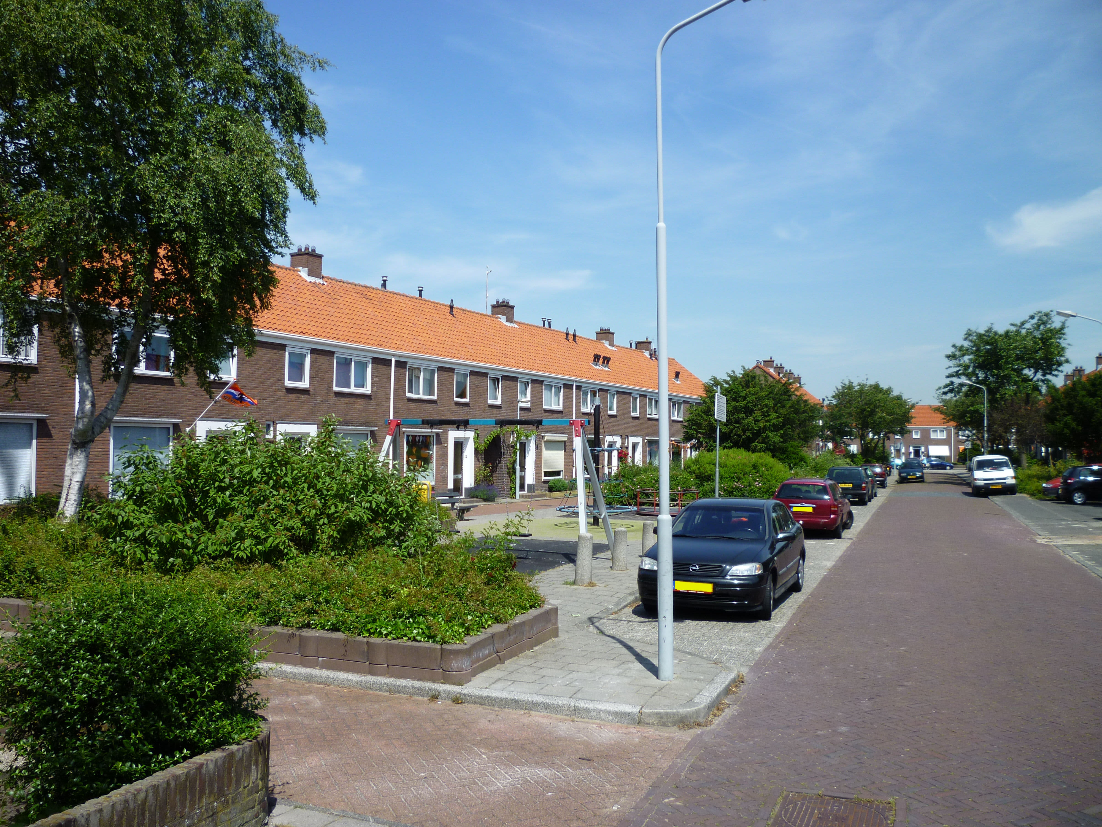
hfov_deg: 61.7
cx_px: 551
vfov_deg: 48.2
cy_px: 414
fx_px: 923
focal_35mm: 29
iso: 80
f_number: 4
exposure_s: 1/500
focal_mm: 5.2
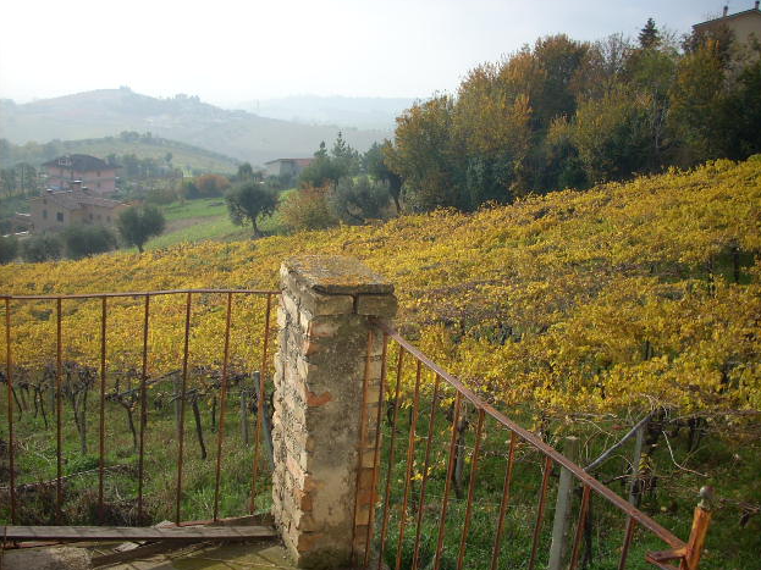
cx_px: 387
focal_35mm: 38
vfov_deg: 37.7
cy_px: 284
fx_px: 835
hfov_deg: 49.0
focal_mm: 6.2
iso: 64
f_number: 5.6
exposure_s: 1/201
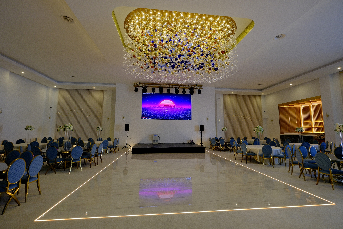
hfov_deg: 100.4
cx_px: 172
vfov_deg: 77.3
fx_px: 143
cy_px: 114
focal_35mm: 15
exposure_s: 1/40
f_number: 4
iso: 640
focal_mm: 10
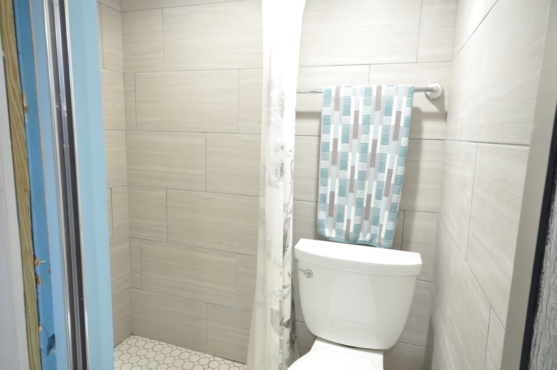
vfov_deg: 56.0
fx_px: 348
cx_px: 278
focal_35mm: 22
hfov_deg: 77.4
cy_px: 185
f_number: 11
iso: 400
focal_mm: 15
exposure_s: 1/1.6
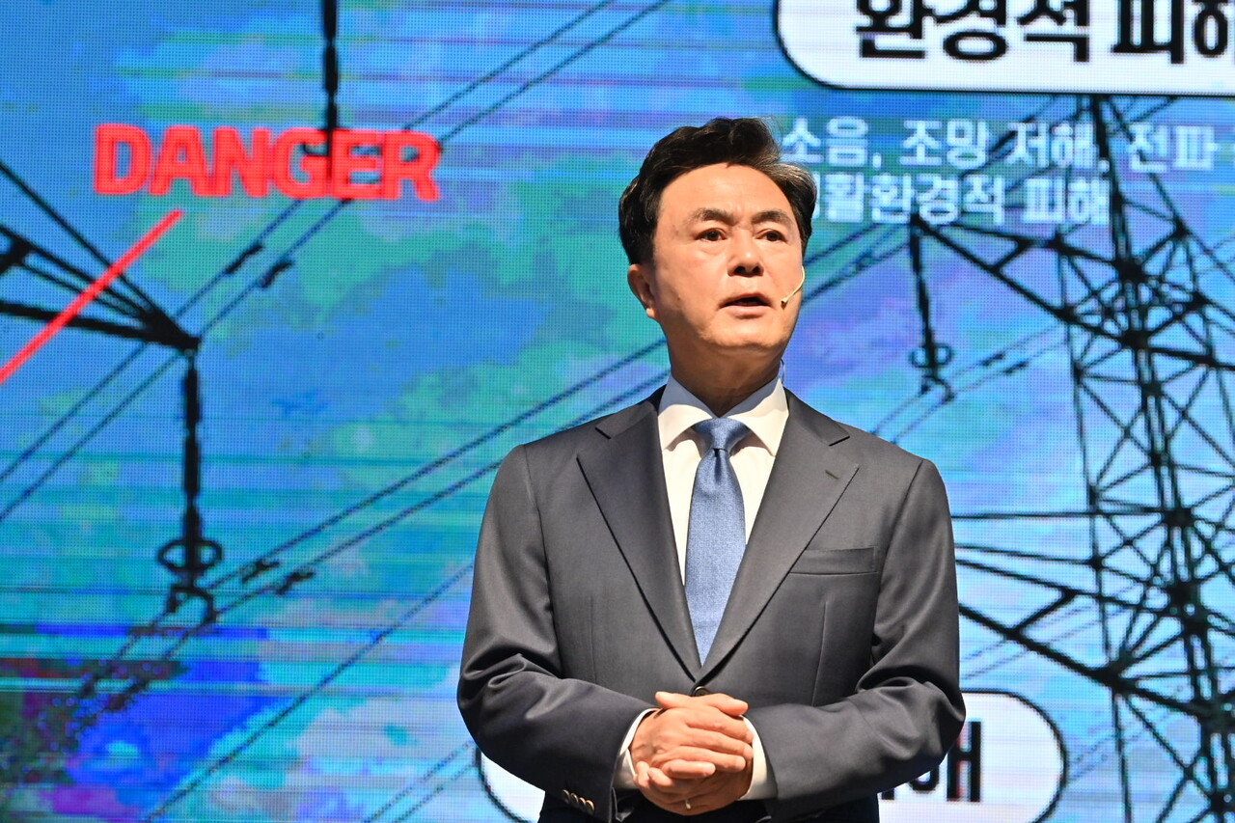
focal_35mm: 200
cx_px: 618
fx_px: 6860
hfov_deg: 10.3
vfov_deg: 6.9
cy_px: 412
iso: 2500
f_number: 5.6
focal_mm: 200
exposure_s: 1/400
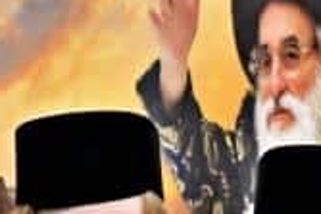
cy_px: 301
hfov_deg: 1.9
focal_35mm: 1103
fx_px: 9825
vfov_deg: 1.2
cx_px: 346
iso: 800
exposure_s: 1/250
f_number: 4
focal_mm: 120
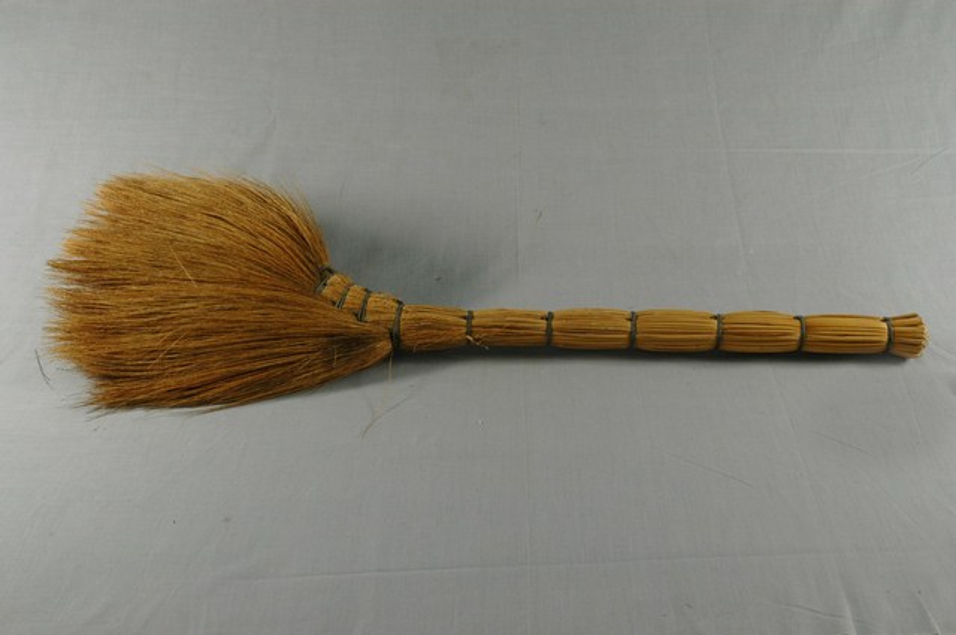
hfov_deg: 45.0
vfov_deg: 30.8
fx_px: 1154
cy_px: 318
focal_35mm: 44
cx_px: 478
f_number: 10
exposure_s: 1/8
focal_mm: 29
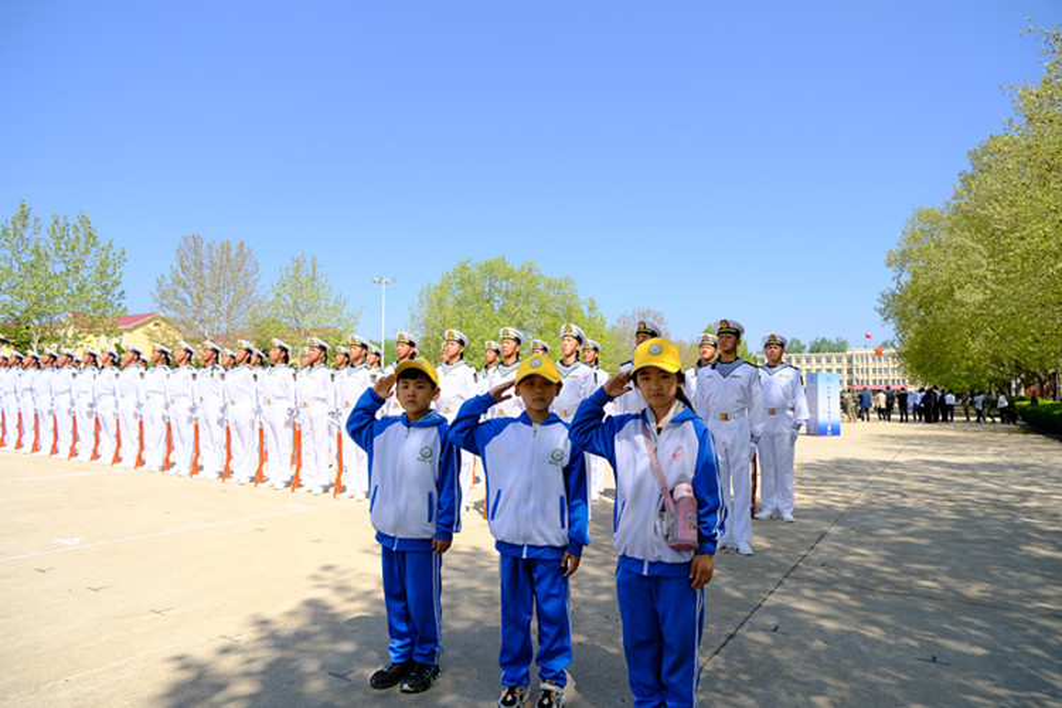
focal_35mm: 23
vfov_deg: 55.1
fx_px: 678
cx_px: 531
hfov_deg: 76.1
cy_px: 354
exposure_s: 1/1600
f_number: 4
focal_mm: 15
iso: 320
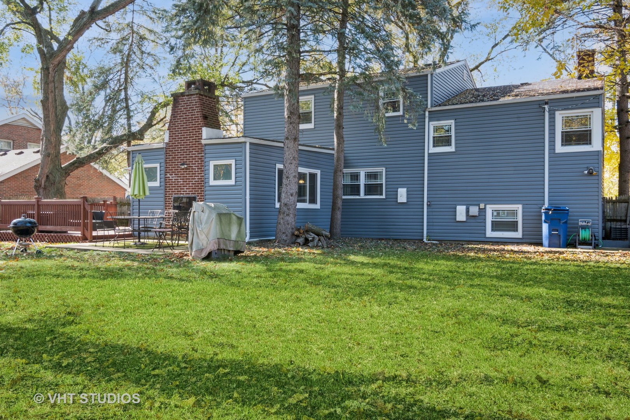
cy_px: 210
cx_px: 315
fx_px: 525
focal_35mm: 30
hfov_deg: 61.9
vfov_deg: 43.6
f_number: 18
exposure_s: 1/4
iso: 100
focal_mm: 20
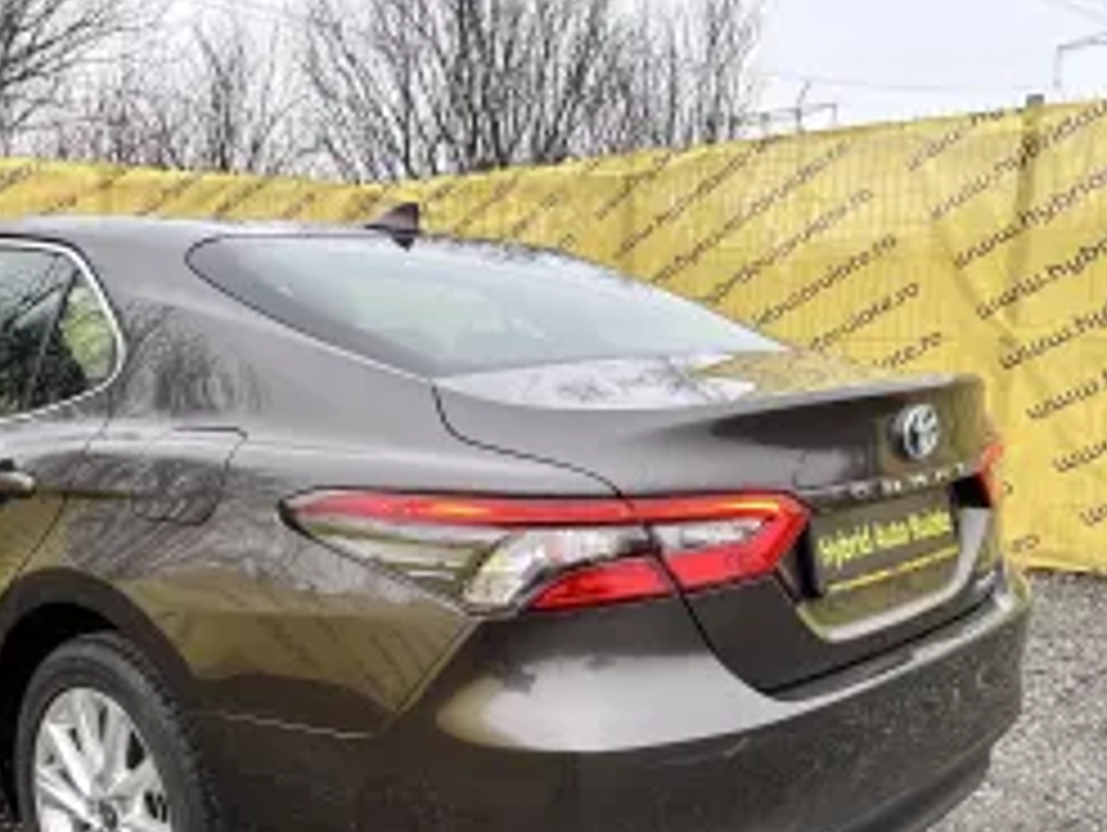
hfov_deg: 48.1
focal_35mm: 38
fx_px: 1216
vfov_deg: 37.2
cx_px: 364
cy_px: 585
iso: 50
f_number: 1.6
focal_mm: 5.96
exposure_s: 1/121
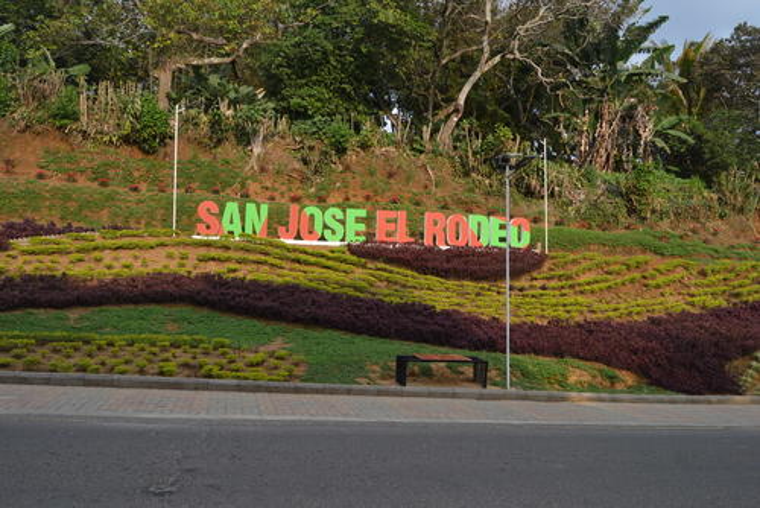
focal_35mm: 27
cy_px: 254
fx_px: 570
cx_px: 380
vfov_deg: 48.0
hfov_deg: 67.4
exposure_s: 1/160
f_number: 5.6
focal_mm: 18
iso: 100
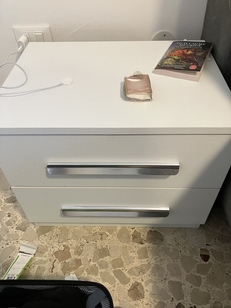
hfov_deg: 49.7
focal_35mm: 28
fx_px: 249
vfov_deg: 63.4
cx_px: 116
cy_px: 154
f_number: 1.8
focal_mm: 3.99
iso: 160
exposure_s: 1/60
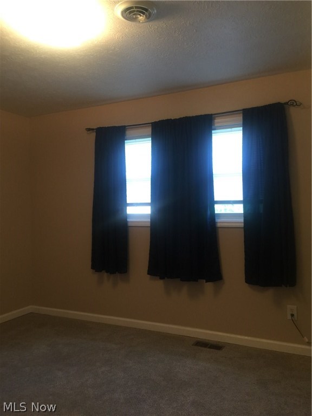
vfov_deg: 61.7
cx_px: 156
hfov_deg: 48.2
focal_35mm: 29
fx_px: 349
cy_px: 208
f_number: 2.2
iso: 40
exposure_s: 1/15
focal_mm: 4.15
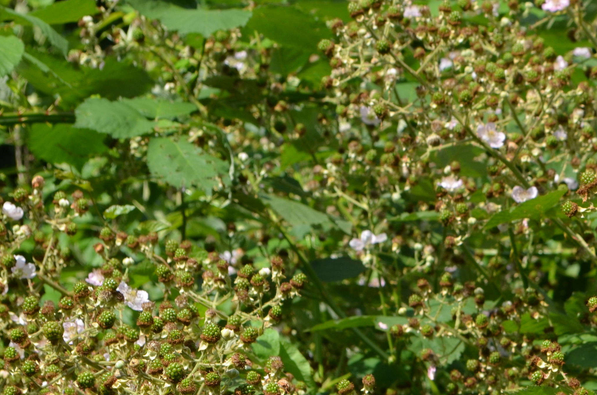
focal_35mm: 199
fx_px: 3297
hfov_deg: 10.2
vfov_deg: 6.9
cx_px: 663
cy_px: 187
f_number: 8
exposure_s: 1/250
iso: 140
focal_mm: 55
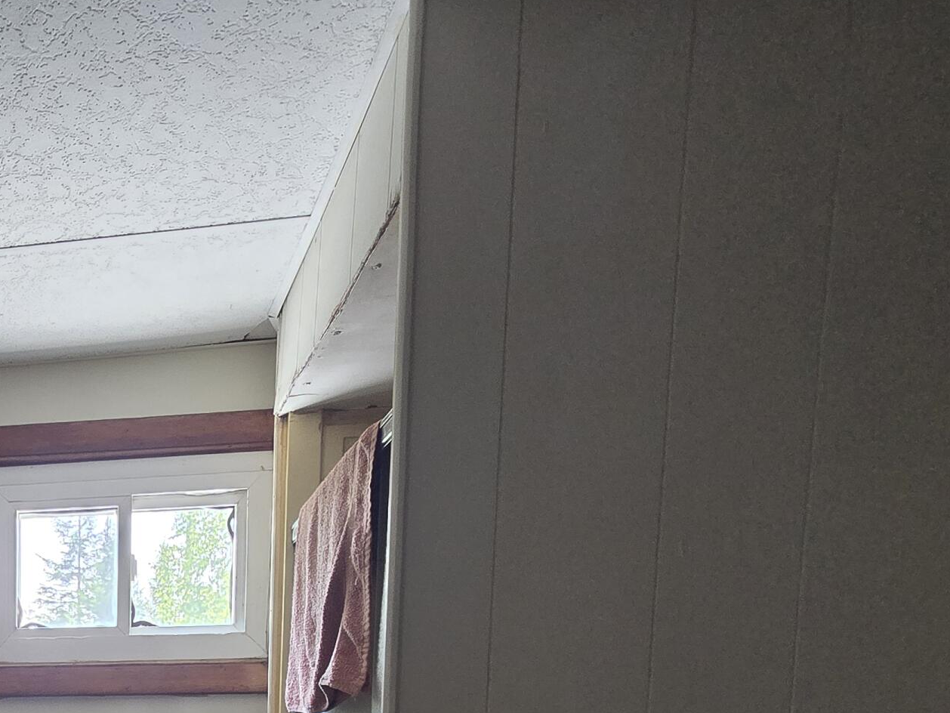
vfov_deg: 36.5
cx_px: -67
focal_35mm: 31
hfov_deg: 45.6
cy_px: 828
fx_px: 851
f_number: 2.2
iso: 320
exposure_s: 1/60
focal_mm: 2.2
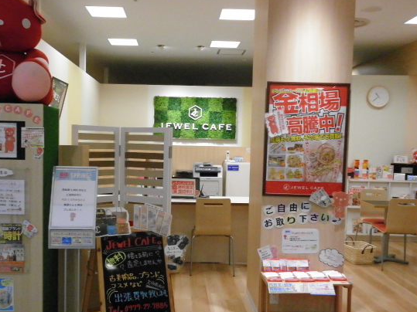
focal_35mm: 38
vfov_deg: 37.7
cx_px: 180
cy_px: 175
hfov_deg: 48.8
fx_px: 458
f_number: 3.5
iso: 800
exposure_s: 1/250
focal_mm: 5.8
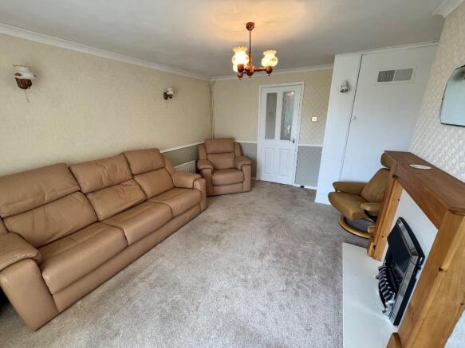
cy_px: 174
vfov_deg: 85.7
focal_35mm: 14
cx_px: 232
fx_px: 188
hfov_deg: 102.1
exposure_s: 1/100
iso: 200
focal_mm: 2.22
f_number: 2.2
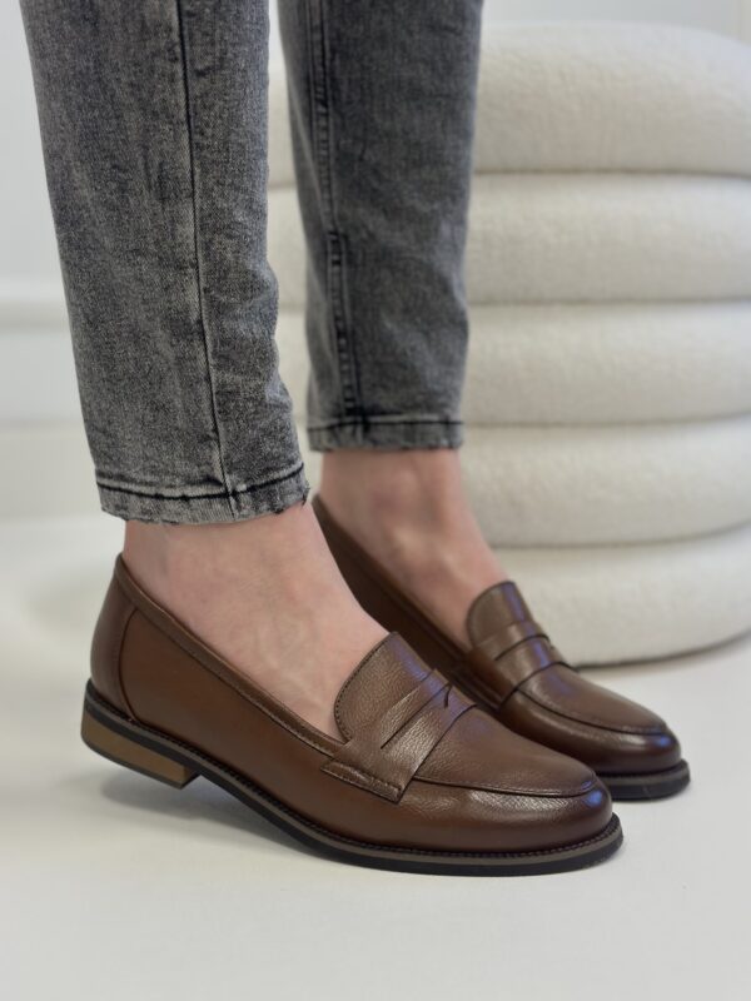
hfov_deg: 30.3
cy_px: 500
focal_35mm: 48
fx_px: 1388
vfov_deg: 39.7
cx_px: 376
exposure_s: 1/100
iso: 160
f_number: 1.78
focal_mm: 6.86
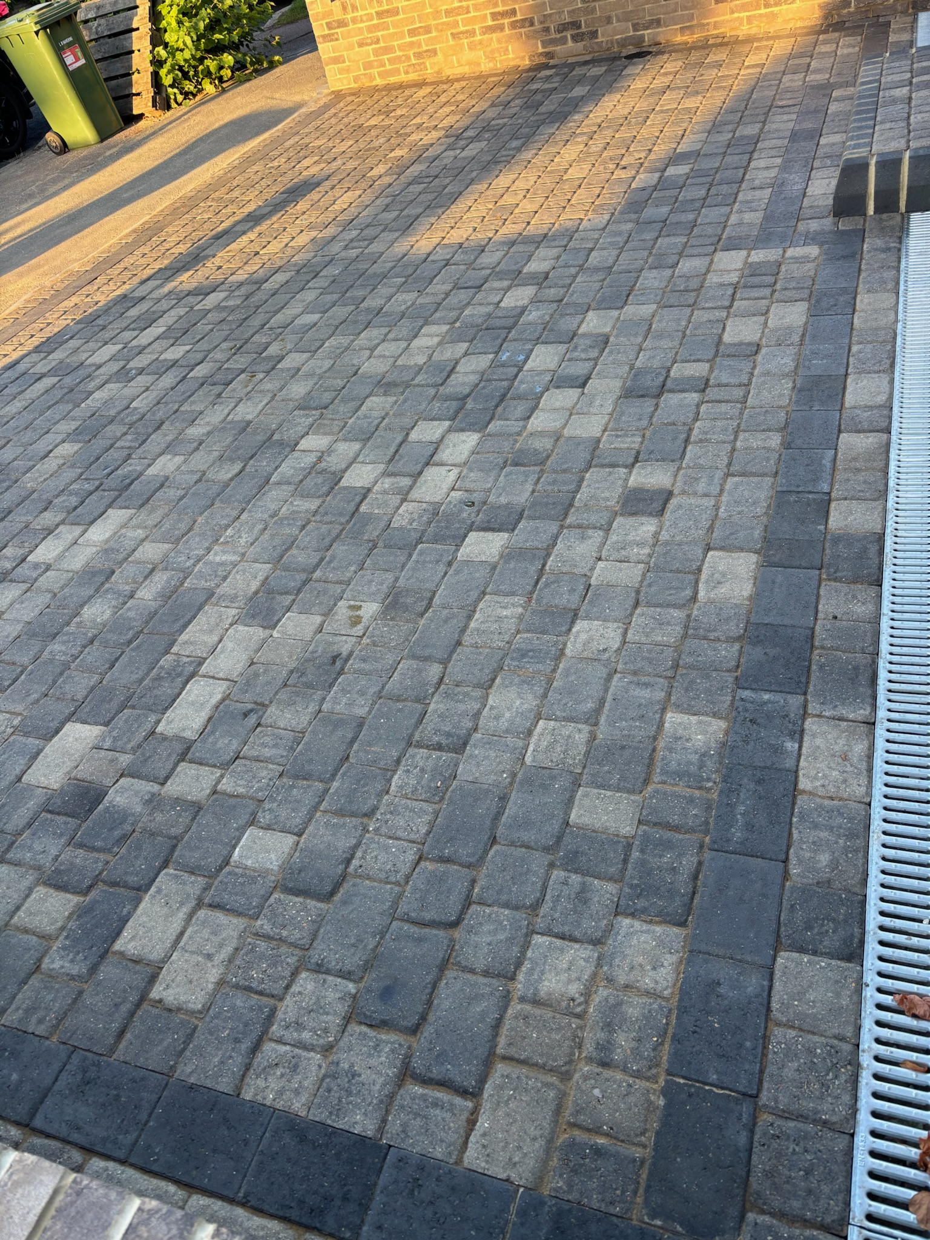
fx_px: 931
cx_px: 465
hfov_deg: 53.1
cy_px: 620
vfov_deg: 67.3
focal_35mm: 26
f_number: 1.6
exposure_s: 1/121
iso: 32
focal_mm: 5.96
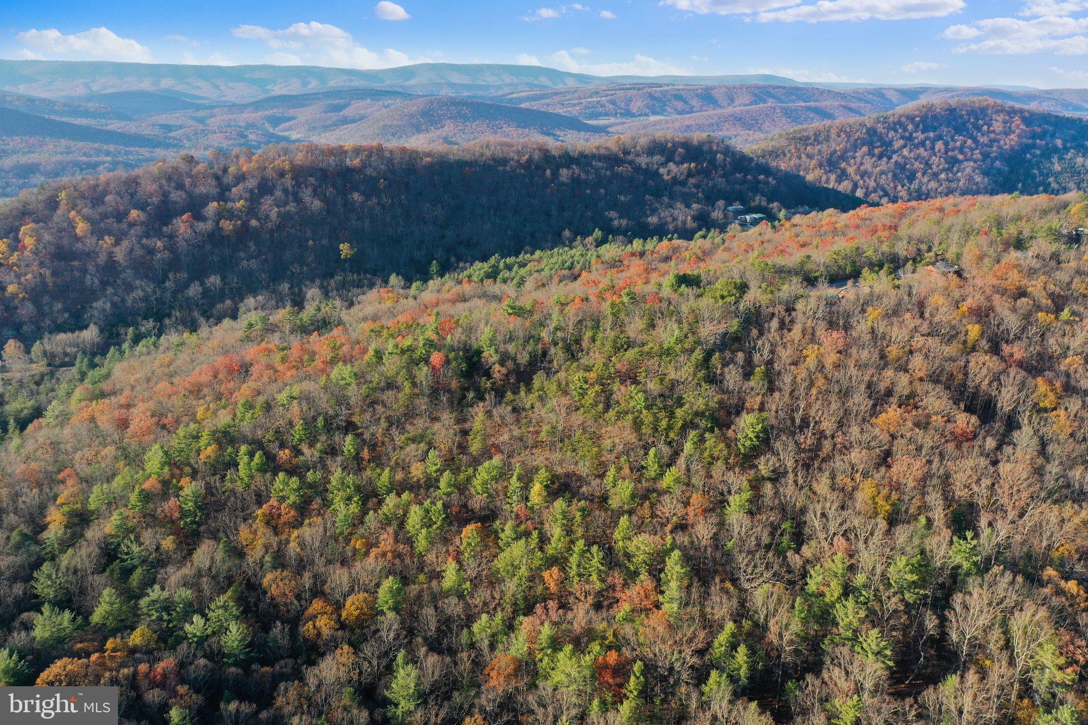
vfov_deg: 46.4
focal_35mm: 28
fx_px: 846
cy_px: 362
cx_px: 544
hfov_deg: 65.5
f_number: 4.5
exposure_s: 1/240
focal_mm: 10.26
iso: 100
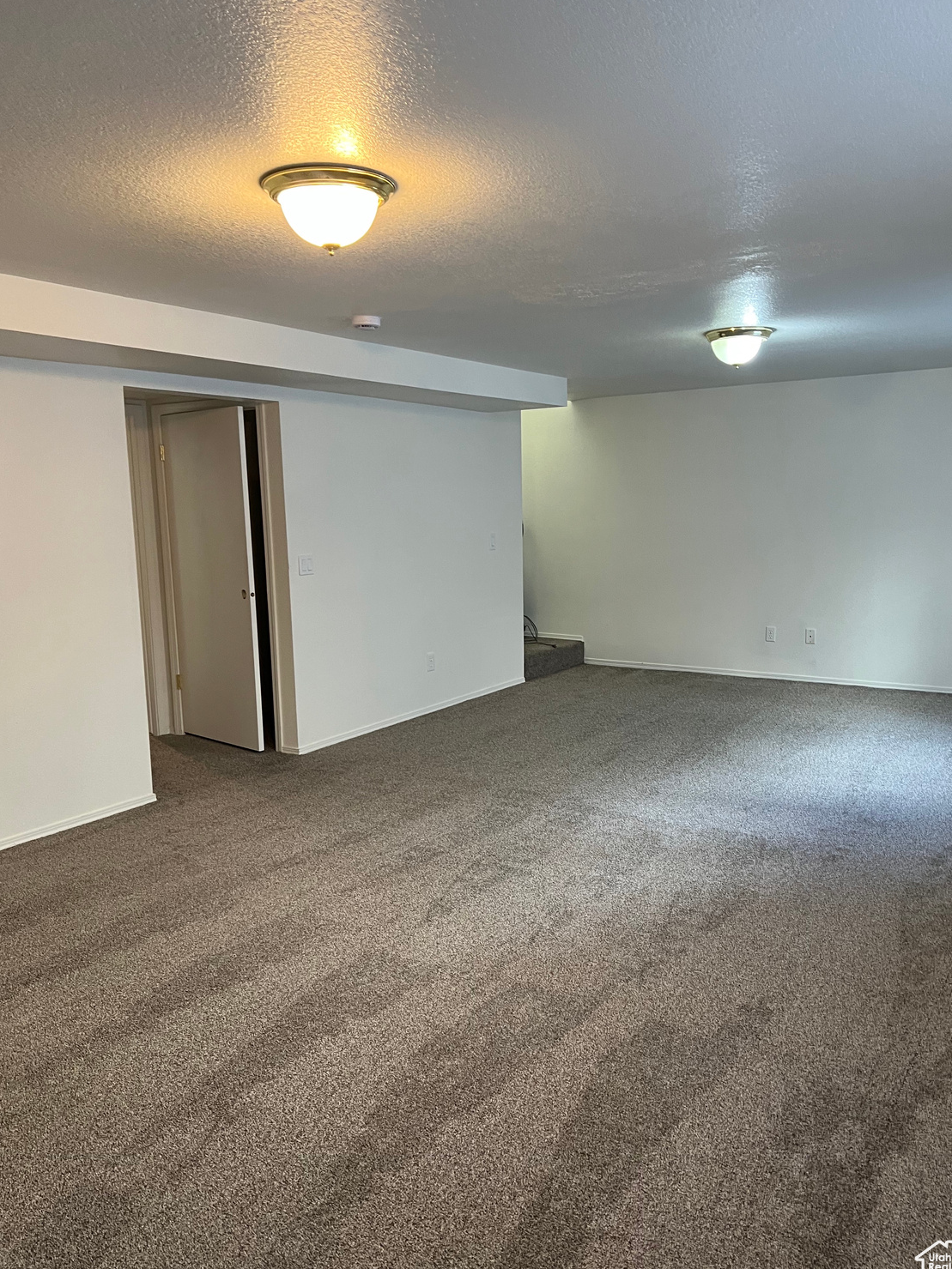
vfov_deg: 65.3
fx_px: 990
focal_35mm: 27
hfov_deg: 51.3
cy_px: 642
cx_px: 483
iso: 200
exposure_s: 1/60
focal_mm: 5.7
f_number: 1.5
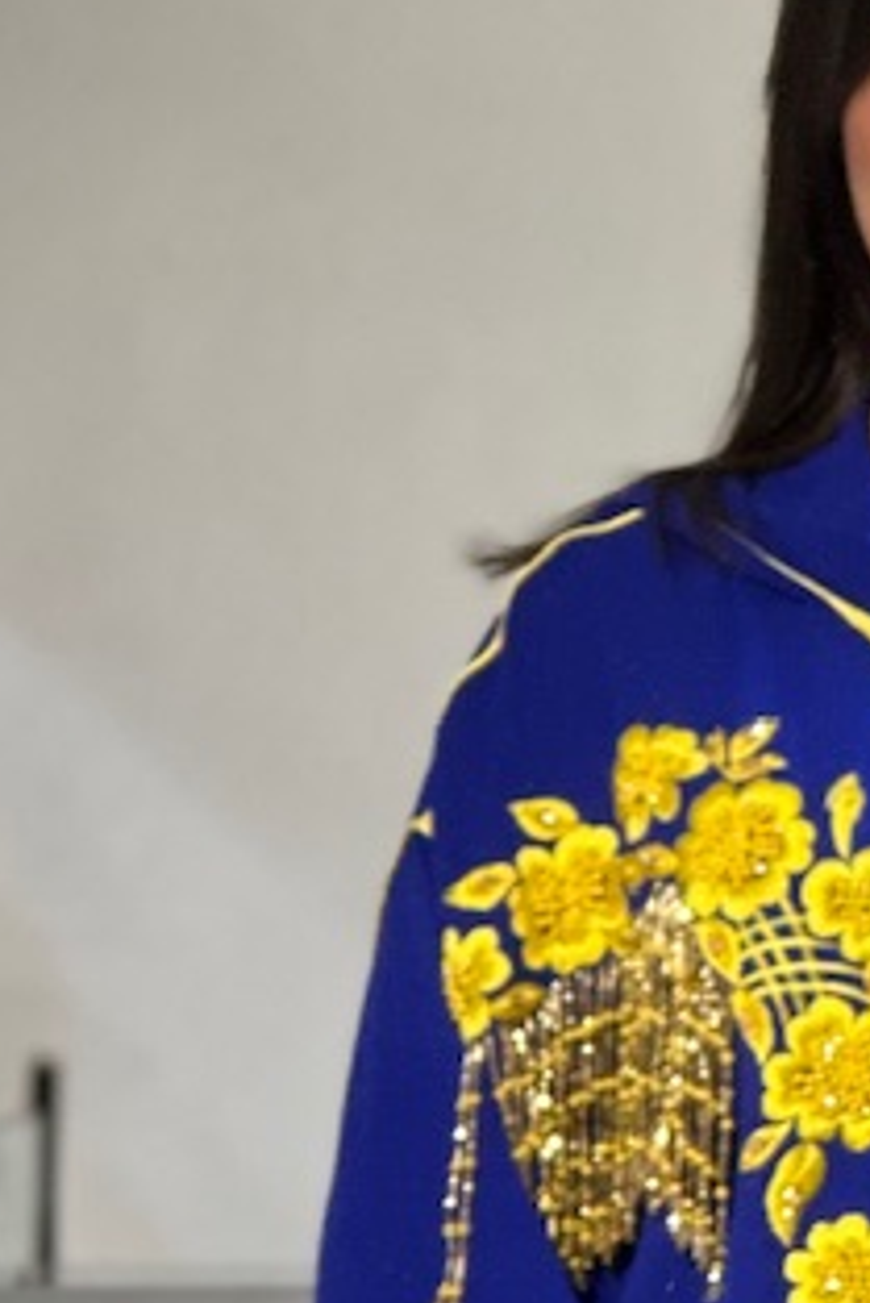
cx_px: 932
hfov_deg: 4.2
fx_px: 11840
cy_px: 1540
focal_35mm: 327
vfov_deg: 6.3
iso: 64
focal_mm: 9
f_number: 2.8
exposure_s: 1/100
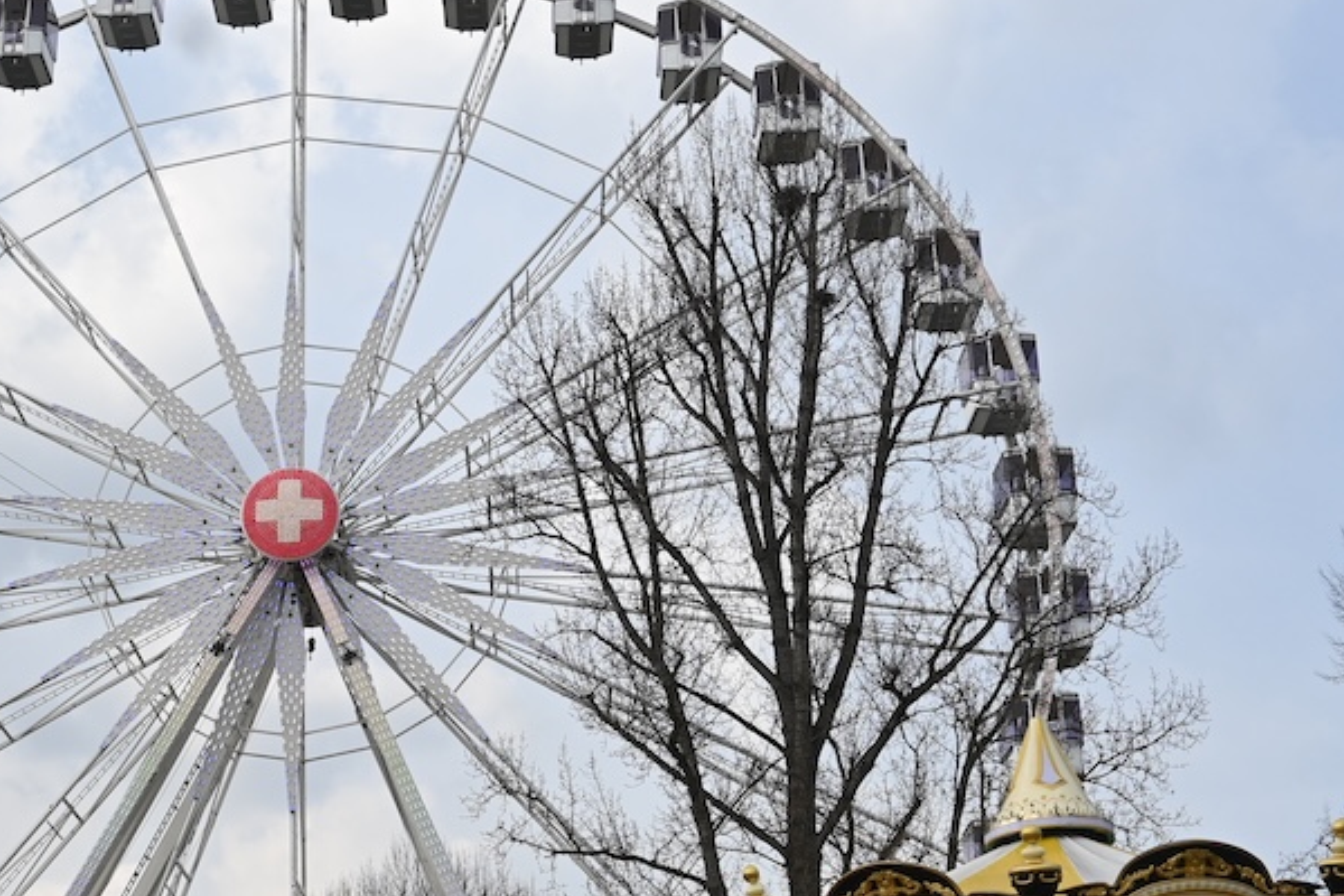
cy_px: 727
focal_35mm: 56
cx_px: 388
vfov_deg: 23.8
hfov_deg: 35.1
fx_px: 2091
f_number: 7.1
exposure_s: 1/400
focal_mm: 16
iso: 100
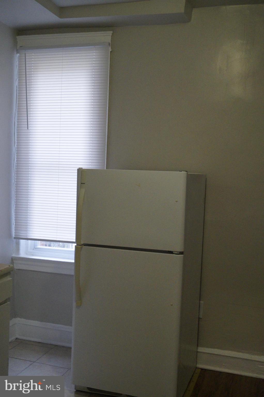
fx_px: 430
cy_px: 198
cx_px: 132
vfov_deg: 49.6
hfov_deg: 34.2
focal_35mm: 39
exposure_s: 1/160
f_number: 4.5
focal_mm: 26
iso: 2000
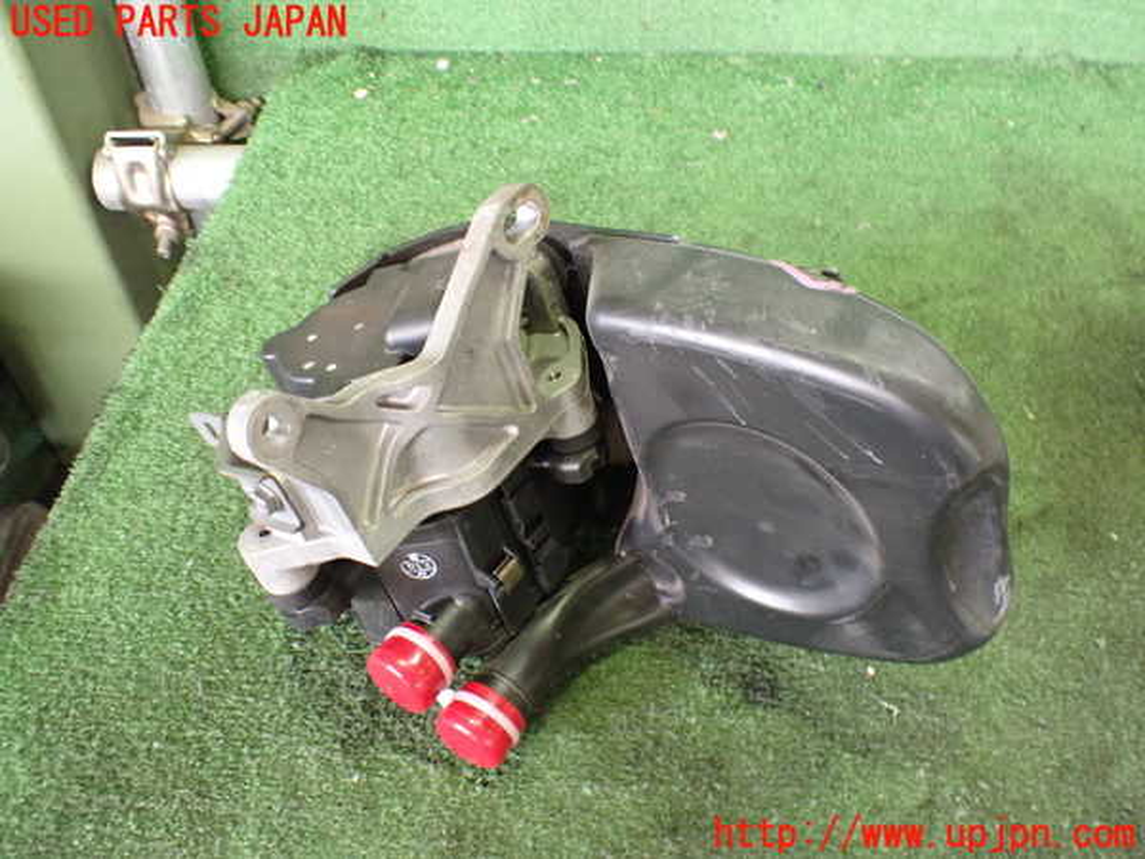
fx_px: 992
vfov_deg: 46.8
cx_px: 572
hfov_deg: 60.0
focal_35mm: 30
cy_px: 430
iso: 800
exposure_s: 1/40
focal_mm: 5.4
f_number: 2.3
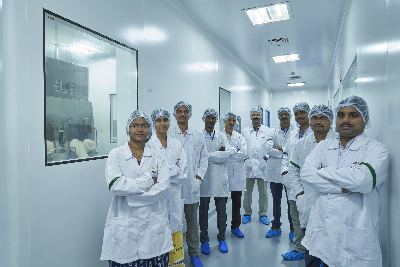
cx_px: 200
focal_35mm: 24
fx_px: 267
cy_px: 134
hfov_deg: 73.7
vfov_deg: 53.2
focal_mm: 24
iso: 640
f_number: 10
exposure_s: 1/6
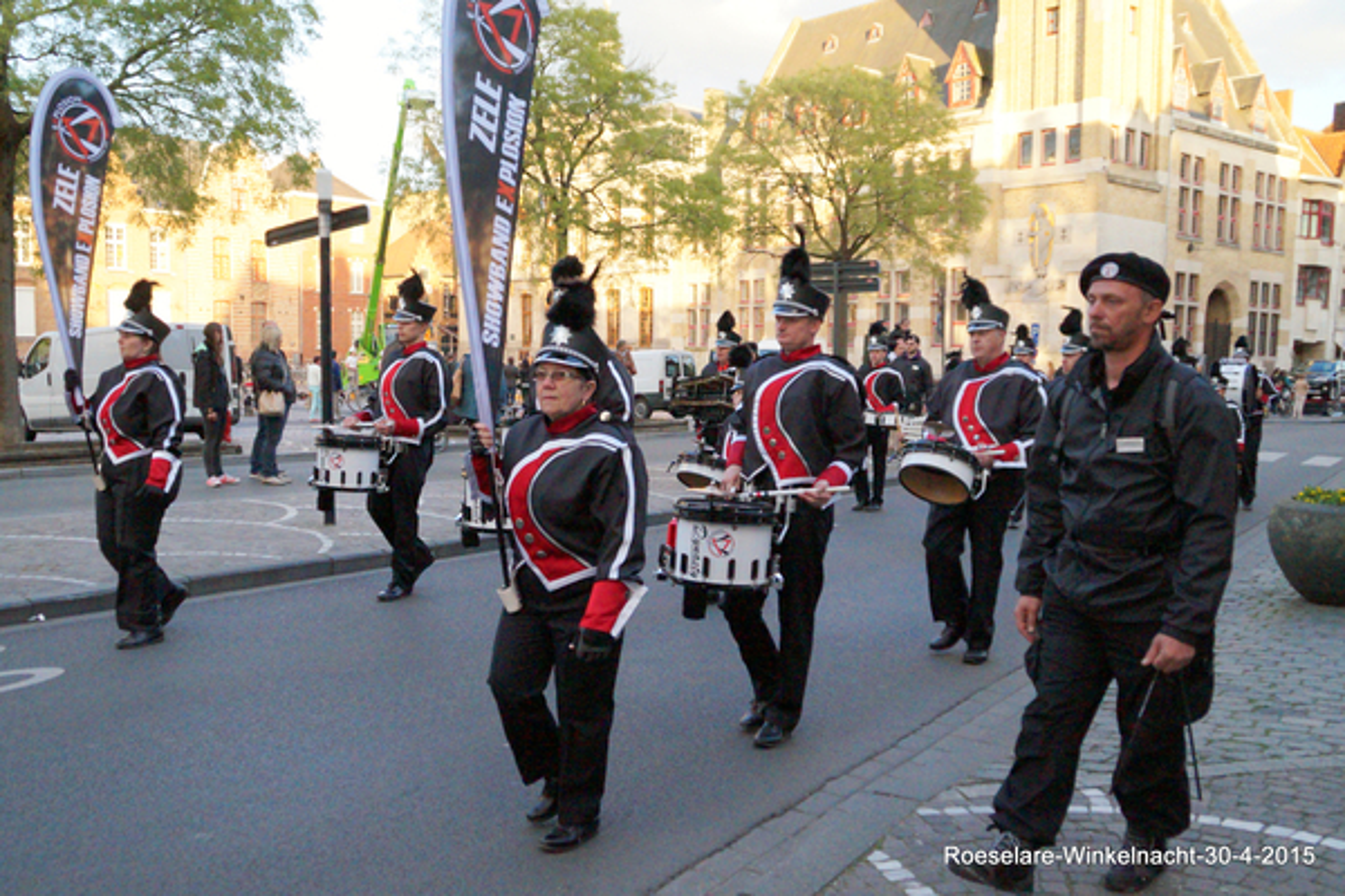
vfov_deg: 47.9
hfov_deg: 67.4
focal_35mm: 27
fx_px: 1009
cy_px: 448
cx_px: 672
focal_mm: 18
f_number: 4
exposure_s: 1/2000
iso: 3200
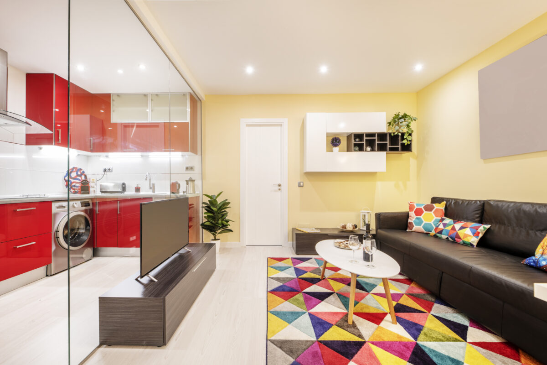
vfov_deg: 77.3
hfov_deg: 100.4
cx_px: 274
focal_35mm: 15
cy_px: 182
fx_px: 228
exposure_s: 1
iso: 100
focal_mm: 15
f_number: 11
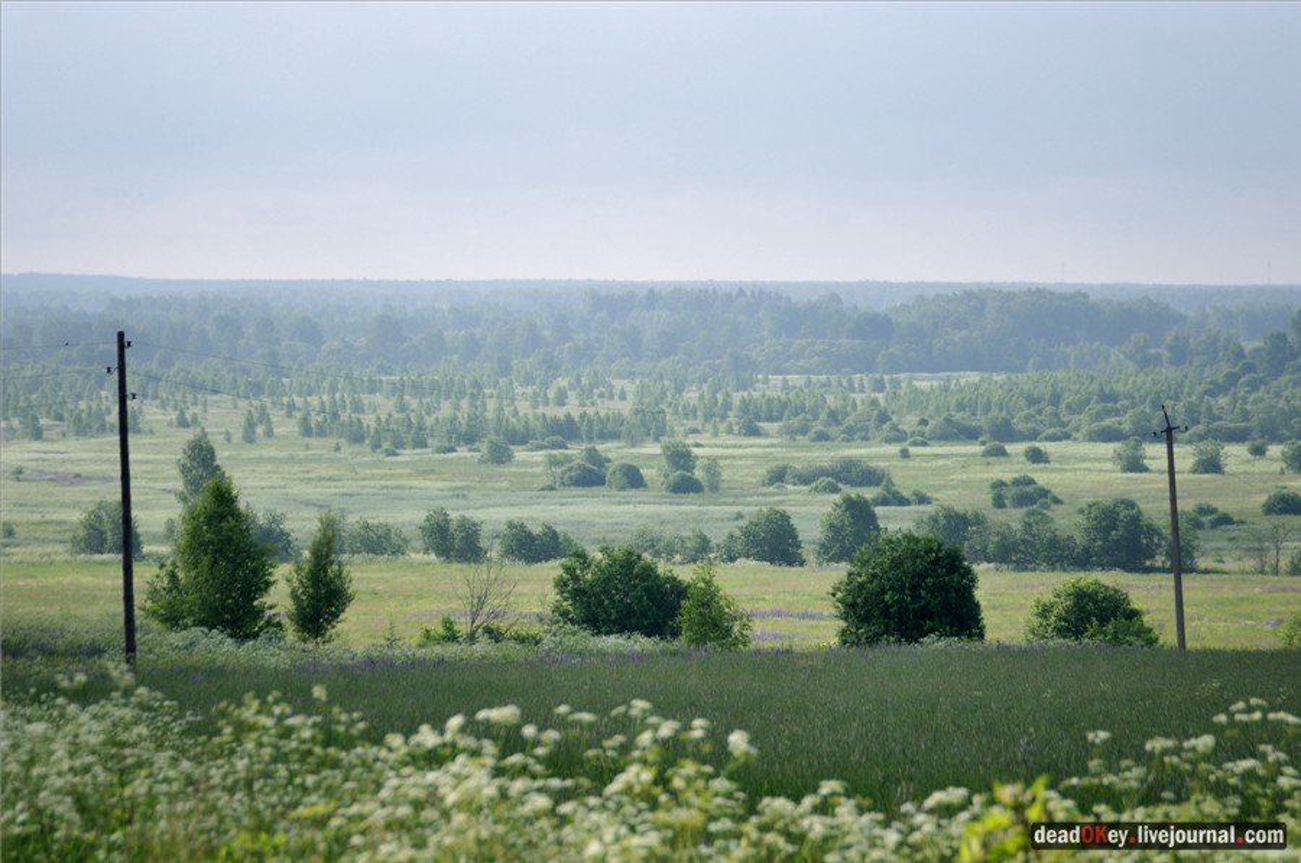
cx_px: 650
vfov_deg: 7.6
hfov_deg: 11.4
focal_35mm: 180
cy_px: 432
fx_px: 6495
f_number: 5.6
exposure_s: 1/320
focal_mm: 120
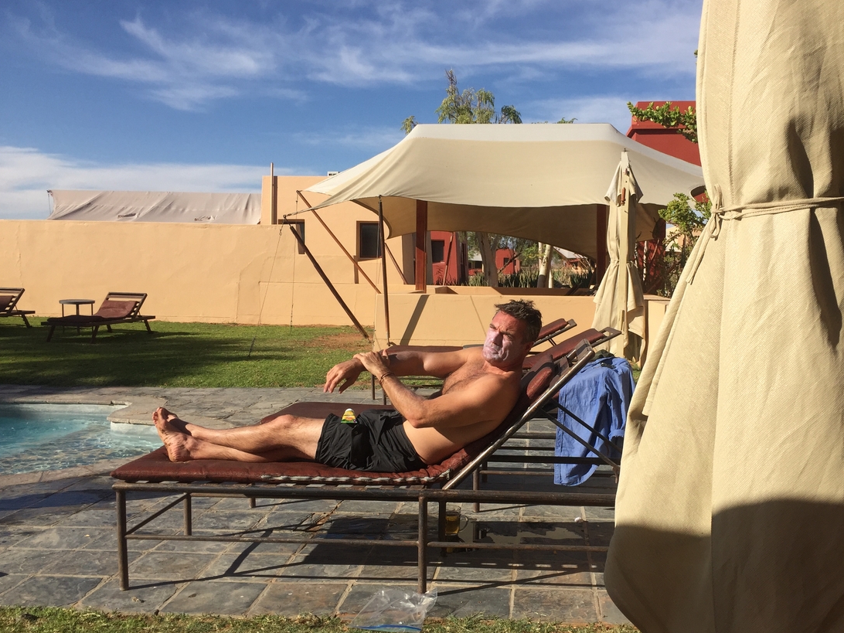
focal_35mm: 34
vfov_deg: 41.8
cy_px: 332
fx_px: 829
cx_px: 494
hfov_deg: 53.7
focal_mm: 4.15
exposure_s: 1/2475
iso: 32
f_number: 2.2
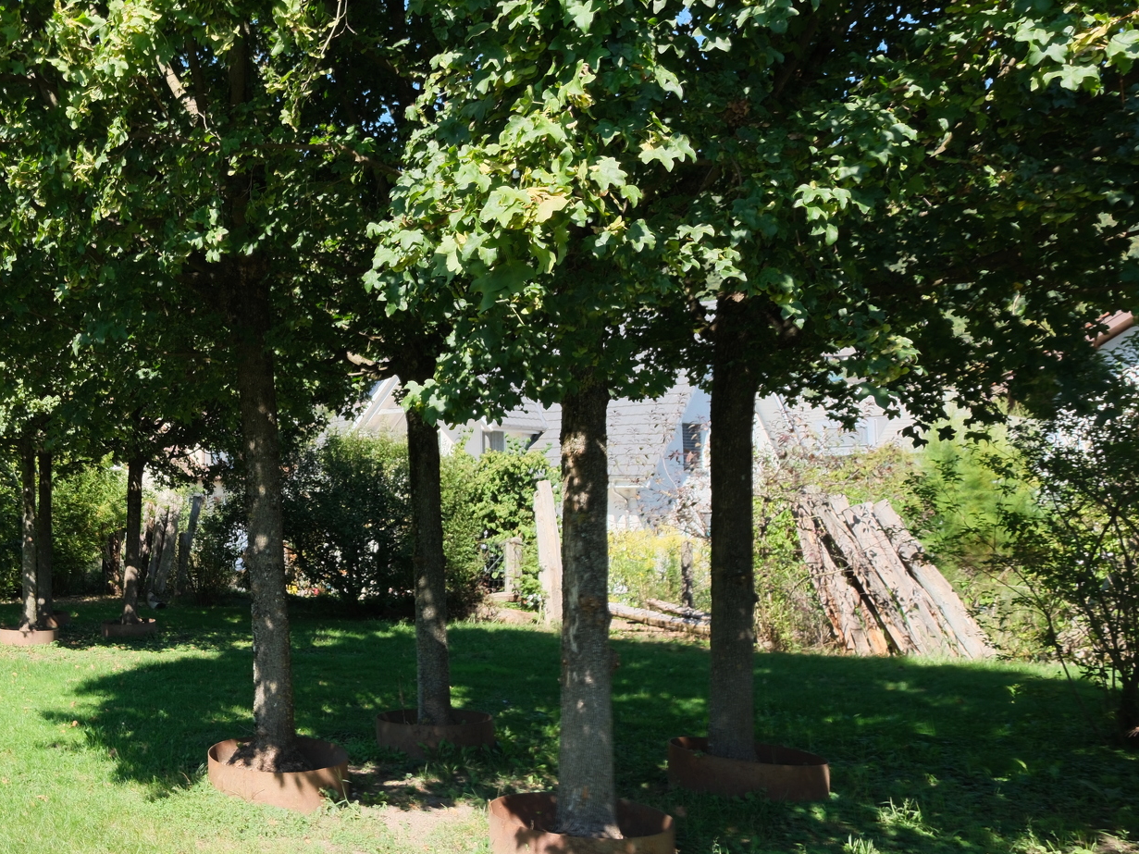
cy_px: 445
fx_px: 987
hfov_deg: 53.1
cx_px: 130
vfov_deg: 46.8
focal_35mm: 30
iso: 160
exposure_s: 1/300
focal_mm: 10
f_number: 4
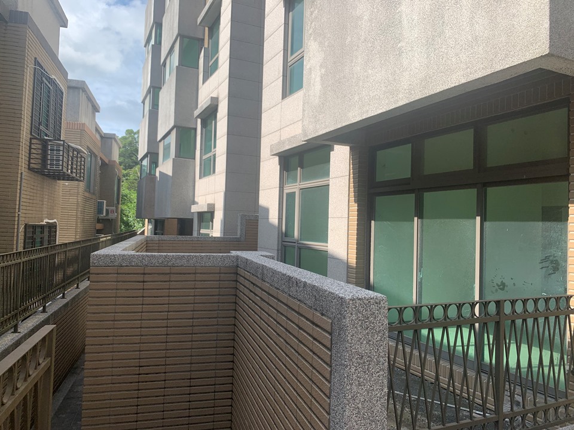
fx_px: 431
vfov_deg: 53.1
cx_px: 287
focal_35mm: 26
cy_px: 215
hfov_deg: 67.3
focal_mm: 4.25
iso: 25
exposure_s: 1/1560
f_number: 1.8
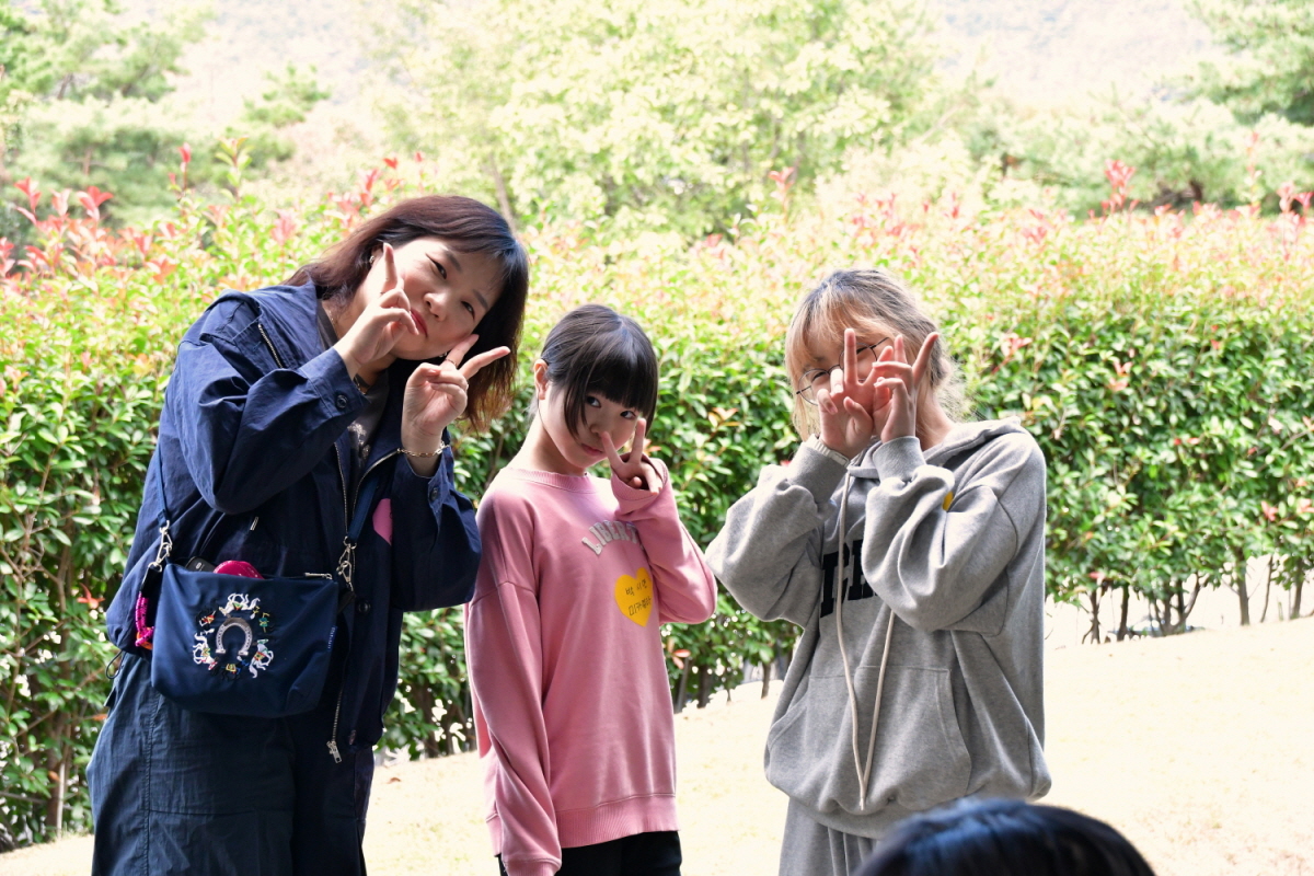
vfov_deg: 12.2
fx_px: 4088
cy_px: 438
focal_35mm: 112
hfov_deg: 18.3
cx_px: 657
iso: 1800
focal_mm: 75
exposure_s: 1/125
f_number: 9
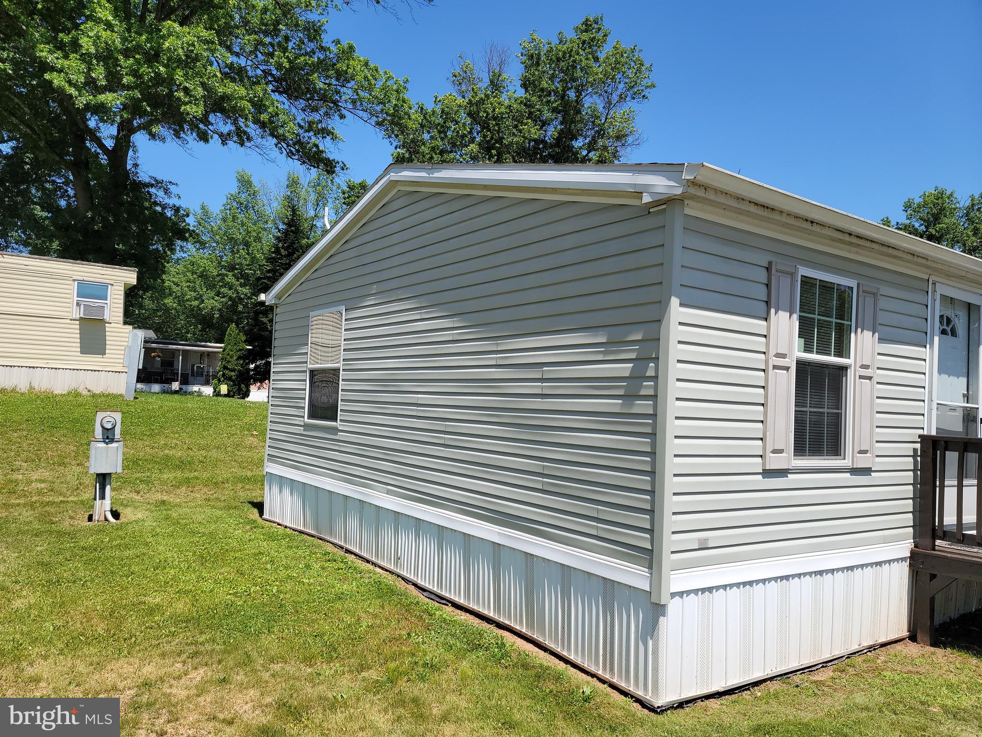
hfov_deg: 69.4
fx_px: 709
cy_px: 368
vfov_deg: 54.9
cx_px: 491
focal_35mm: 25
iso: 20
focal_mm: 7
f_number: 1.8
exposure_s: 1/887
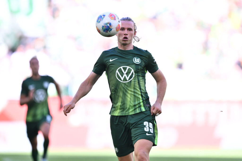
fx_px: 2689
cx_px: 121
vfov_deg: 3.4
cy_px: 80
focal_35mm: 400
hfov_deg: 5.2
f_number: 3.2
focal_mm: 400
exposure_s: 1/2500
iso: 1000
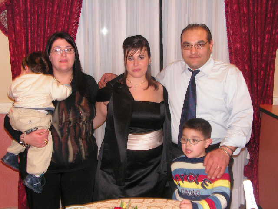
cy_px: 104
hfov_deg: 41.2
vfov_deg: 31.5
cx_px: 139
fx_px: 369
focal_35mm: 46
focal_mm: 7.8
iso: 200
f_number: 3.2
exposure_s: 1/40
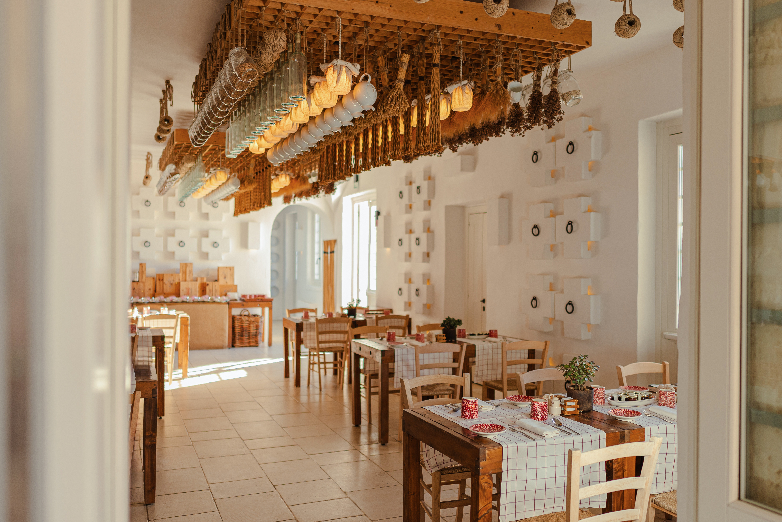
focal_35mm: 30
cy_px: 261
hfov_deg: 61.9
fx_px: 652
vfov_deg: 43.6
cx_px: 391
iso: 50
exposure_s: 1/125
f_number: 1.4
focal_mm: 20
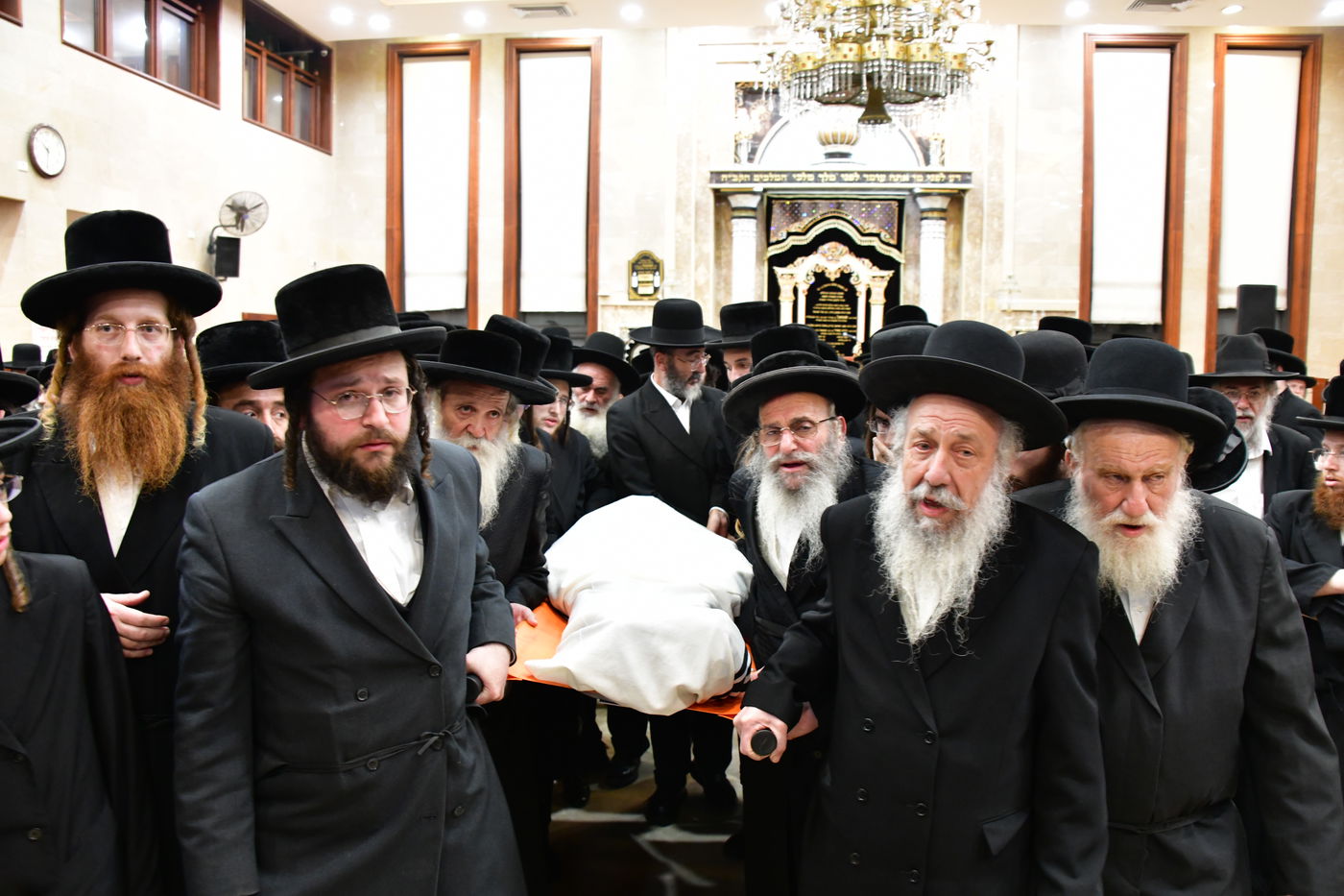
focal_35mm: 28
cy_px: 448
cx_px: 672
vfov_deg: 46.4
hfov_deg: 65.5
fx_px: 1045
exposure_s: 1/80
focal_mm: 28
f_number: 5.6
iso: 4000
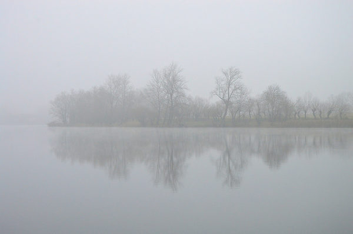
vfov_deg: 18.1
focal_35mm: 75
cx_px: 176
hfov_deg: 27.0
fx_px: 734
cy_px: 117
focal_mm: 50
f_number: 9
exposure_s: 1/400
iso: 800
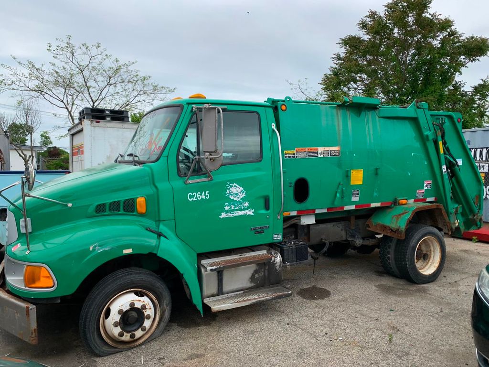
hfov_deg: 67.3
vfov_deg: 53.1
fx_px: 367
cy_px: 184
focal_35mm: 26
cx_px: 244
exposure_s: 1/1689
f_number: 1.8
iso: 25
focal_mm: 4.25
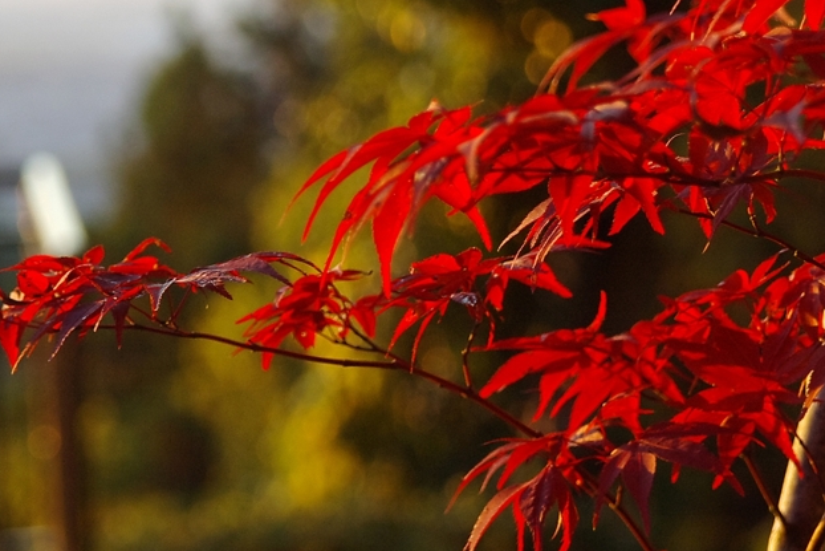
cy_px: 191
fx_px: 5268
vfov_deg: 6.0
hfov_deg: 9.0
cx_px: 423
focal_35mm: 230
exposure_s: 1/160
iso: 800
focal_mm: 93
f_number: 6.3
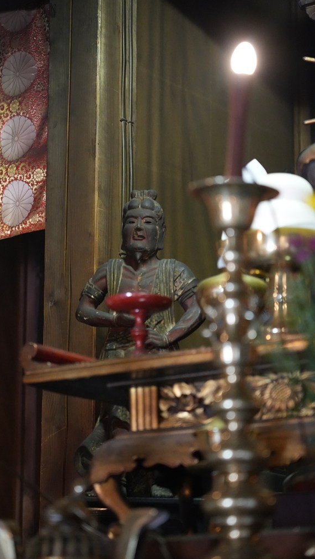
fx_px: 1647
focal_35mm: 111
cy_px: 278
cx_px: 140
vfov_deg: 19.3
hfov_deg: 10.9
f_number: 4
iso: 8000
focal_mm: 105
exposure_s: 1/30
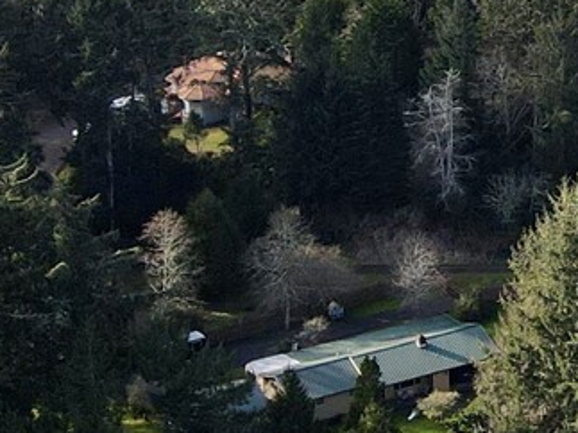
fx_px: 1986
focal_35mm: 119
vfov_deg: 12.2
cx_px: 963
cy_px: -63
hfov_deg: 14.9
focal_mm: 4.5
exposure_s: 1/500
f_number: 2.8
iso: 100
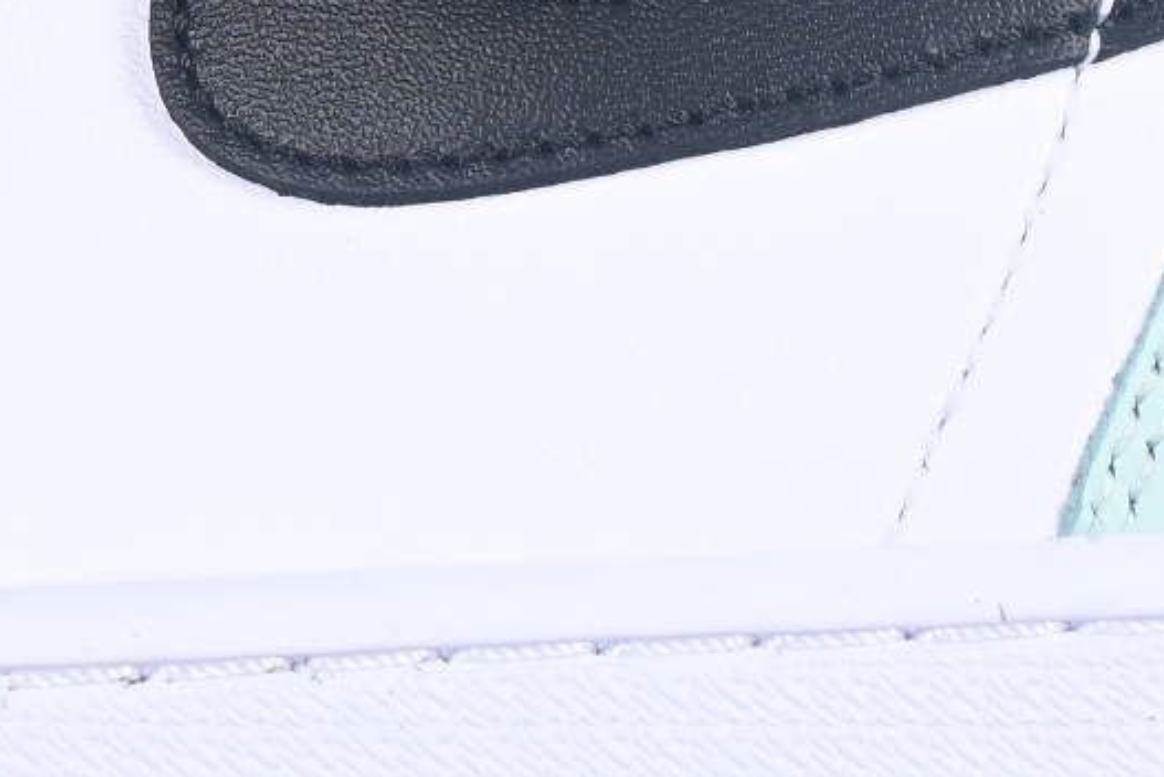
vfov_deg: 3.5
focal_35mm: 396
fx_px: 12810
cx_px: -24
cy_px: -245
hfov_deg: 5.2
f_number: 7.1
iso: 160
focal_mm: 50
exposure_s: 1/80
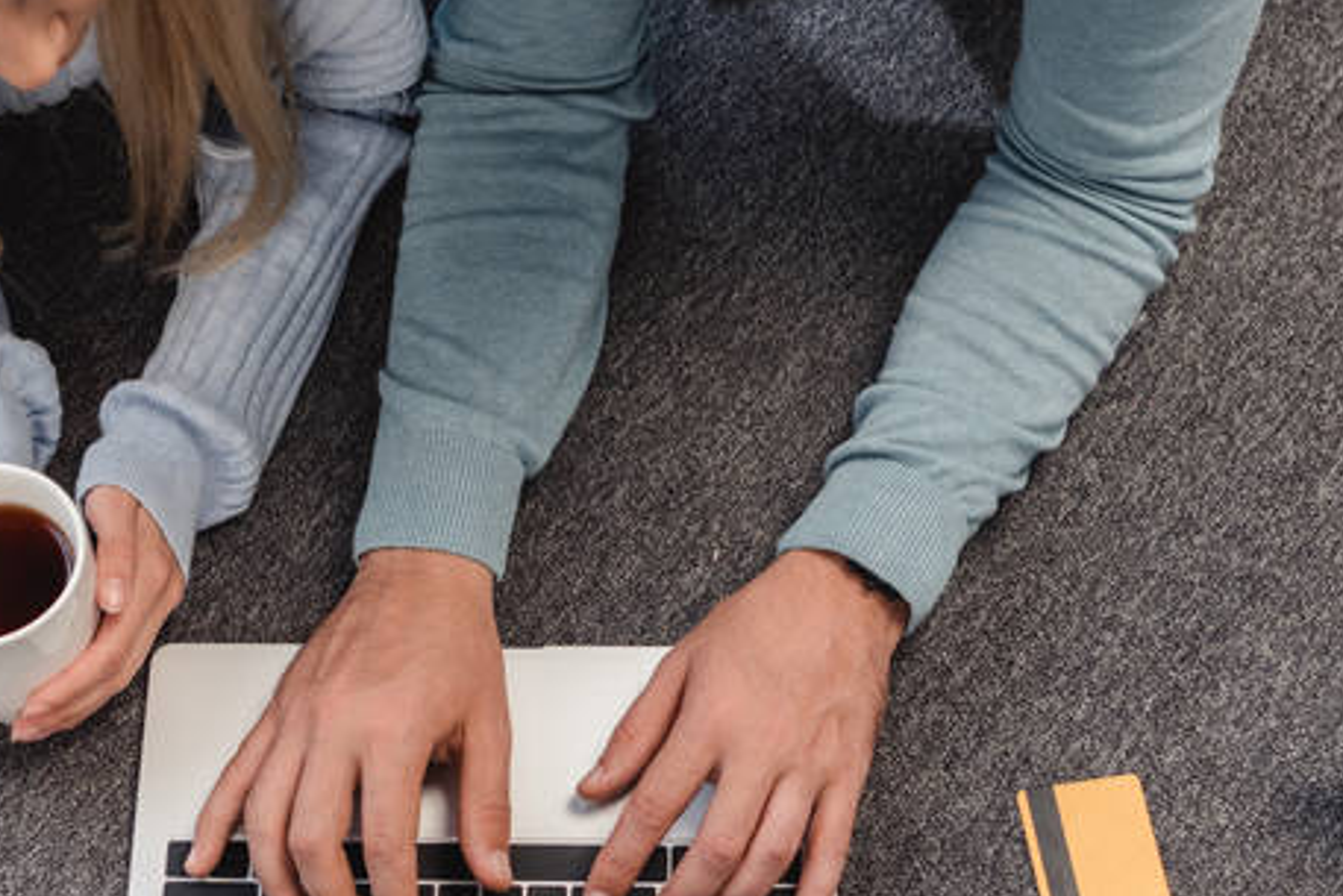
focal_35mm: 85
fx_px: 3172
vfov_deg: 16.0
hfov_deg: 23.9
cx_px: 519
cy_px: 266
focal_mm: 38
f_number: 3.2
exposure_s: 1/200
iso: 320
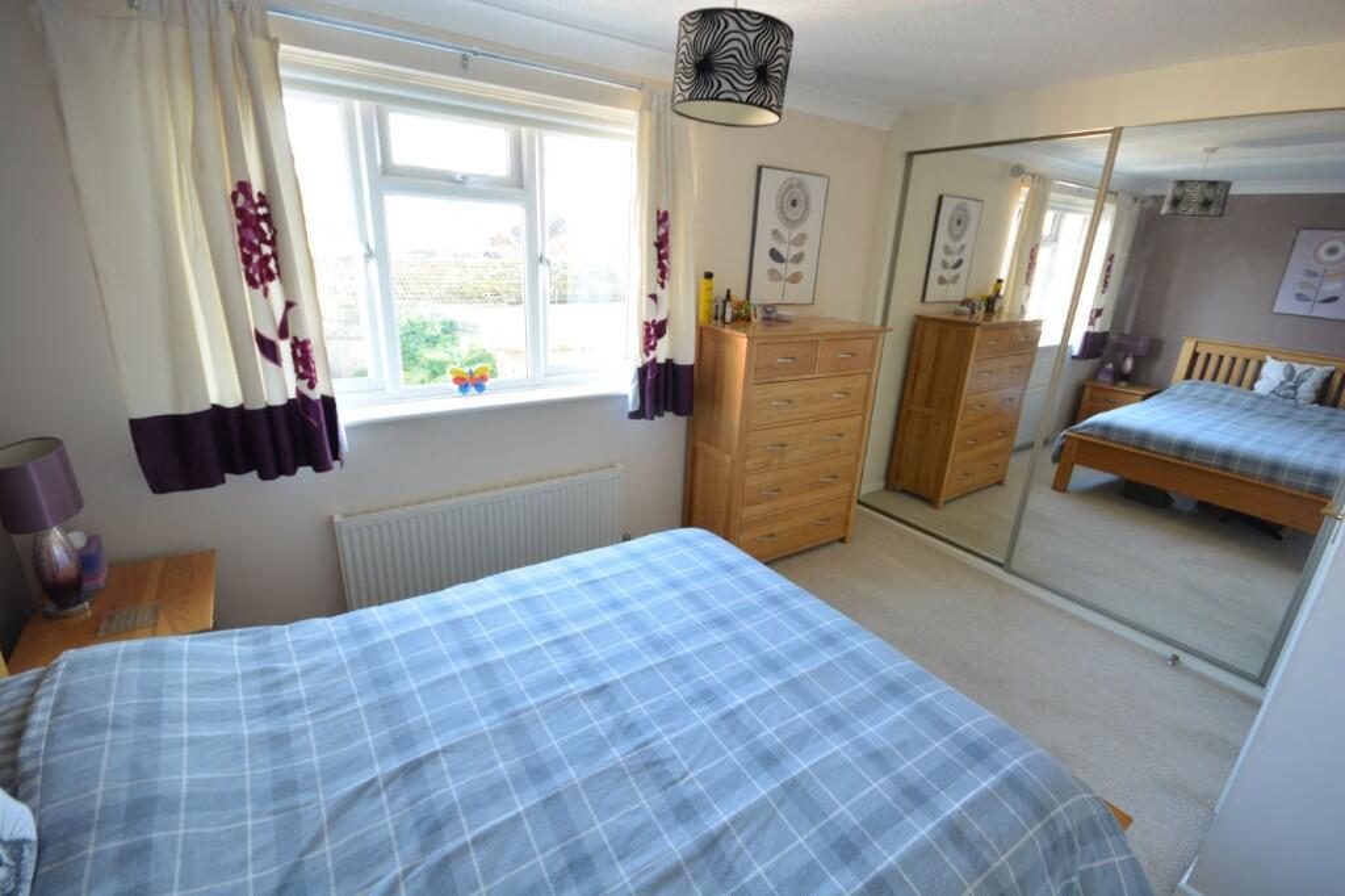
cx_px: 672
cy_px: 448
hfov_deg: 100.4
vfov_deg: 77.3
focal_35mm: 15
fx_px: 560
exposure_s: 1/10
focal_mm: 10
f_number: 8
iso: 400
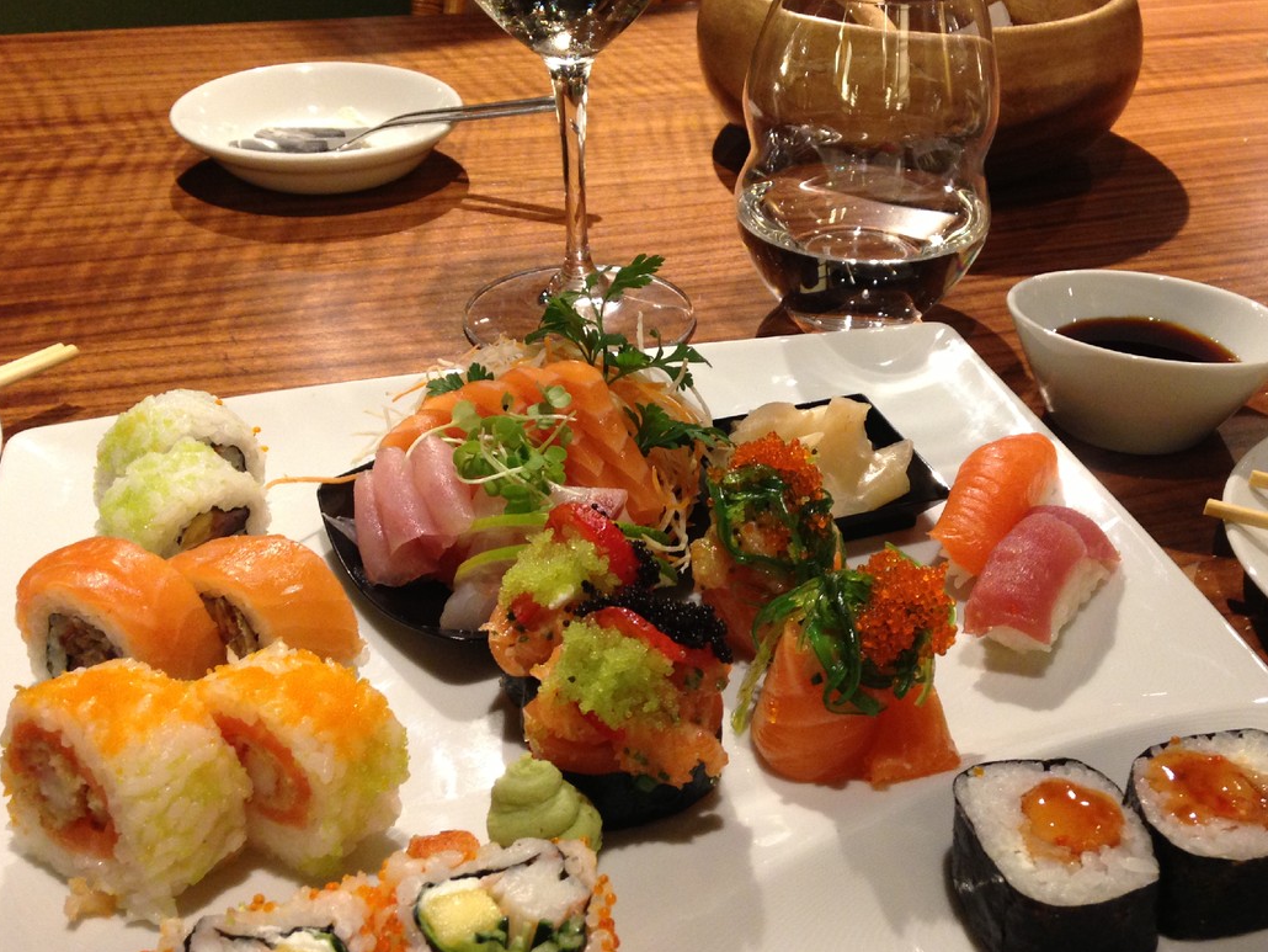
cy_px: 491
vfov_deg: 35.1
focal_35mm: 41
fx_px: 1502
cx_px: 736
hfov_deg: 45.6
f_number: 2.4
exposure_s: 1/20
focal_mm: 4.13
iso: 160
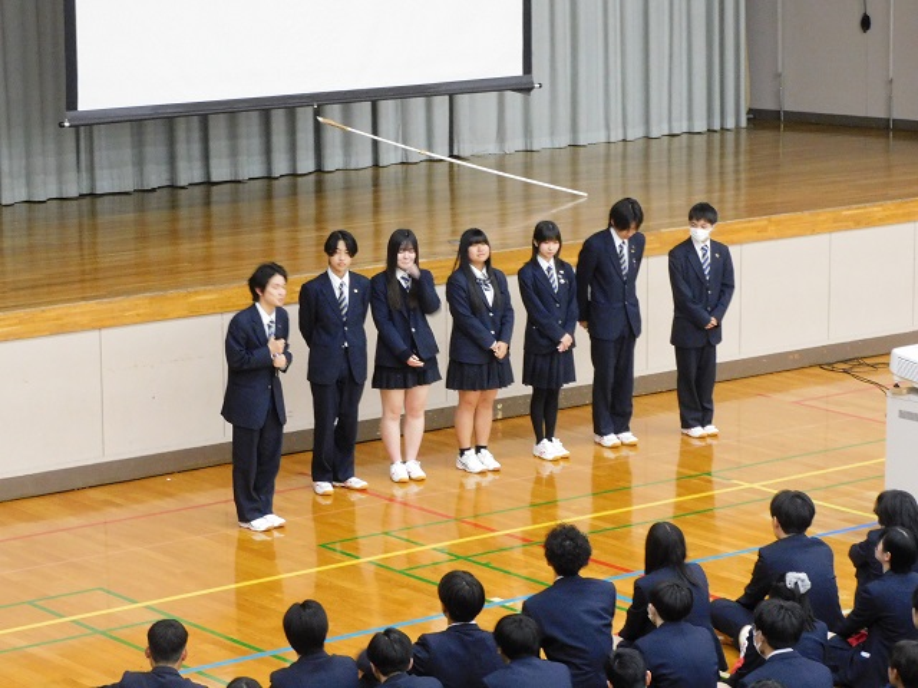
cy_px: 344
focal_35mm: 115
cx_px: 459
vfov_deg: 12.9
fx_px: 3050
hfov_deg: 17.1
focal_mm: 20.6
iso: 800
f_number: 5
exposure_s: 1/13
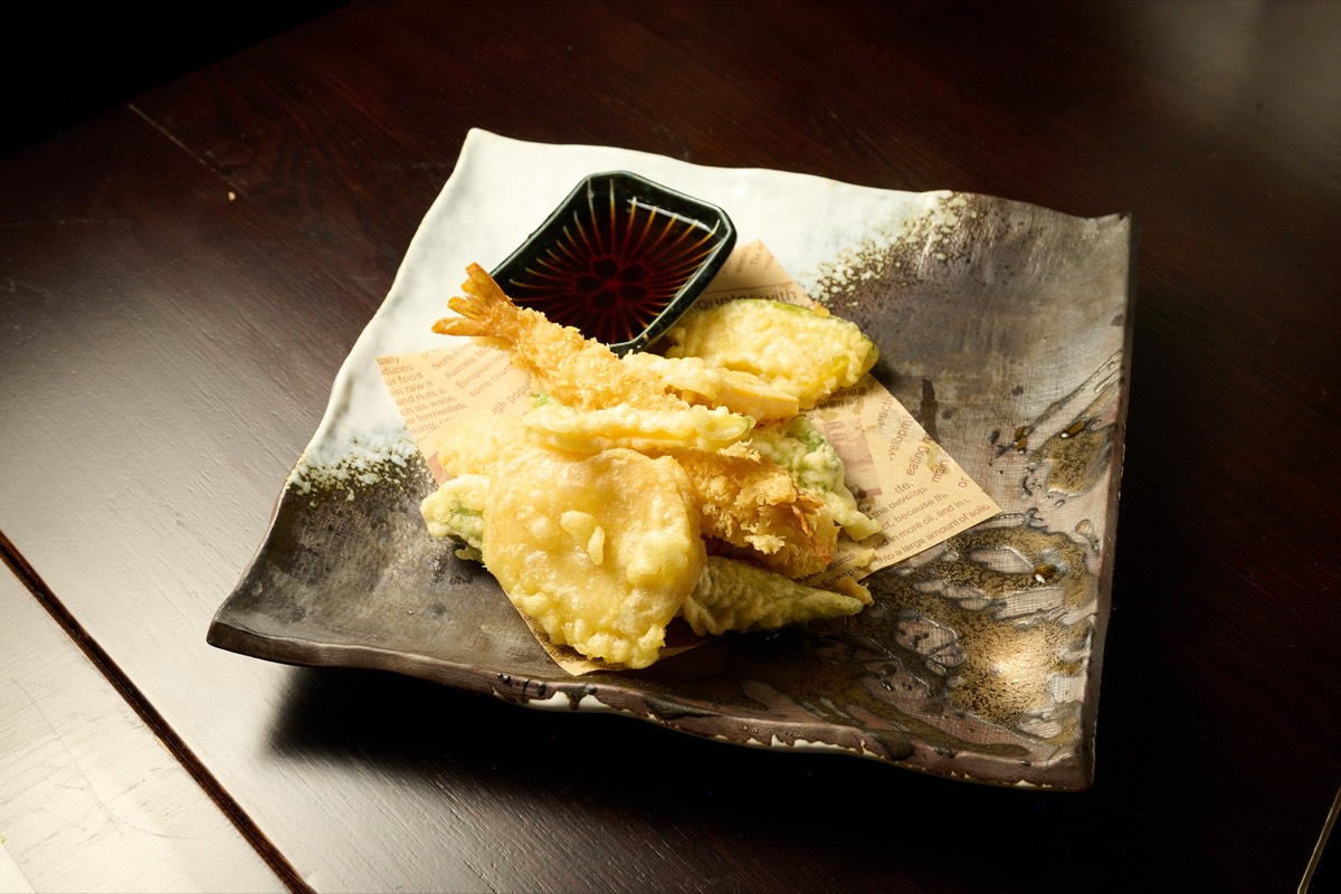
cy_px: 447
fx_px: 1900
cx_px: 670
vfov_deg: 26.5
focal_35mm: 51
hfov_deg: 38.9
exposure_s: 1/15
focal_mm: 51
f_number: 13
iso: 1250
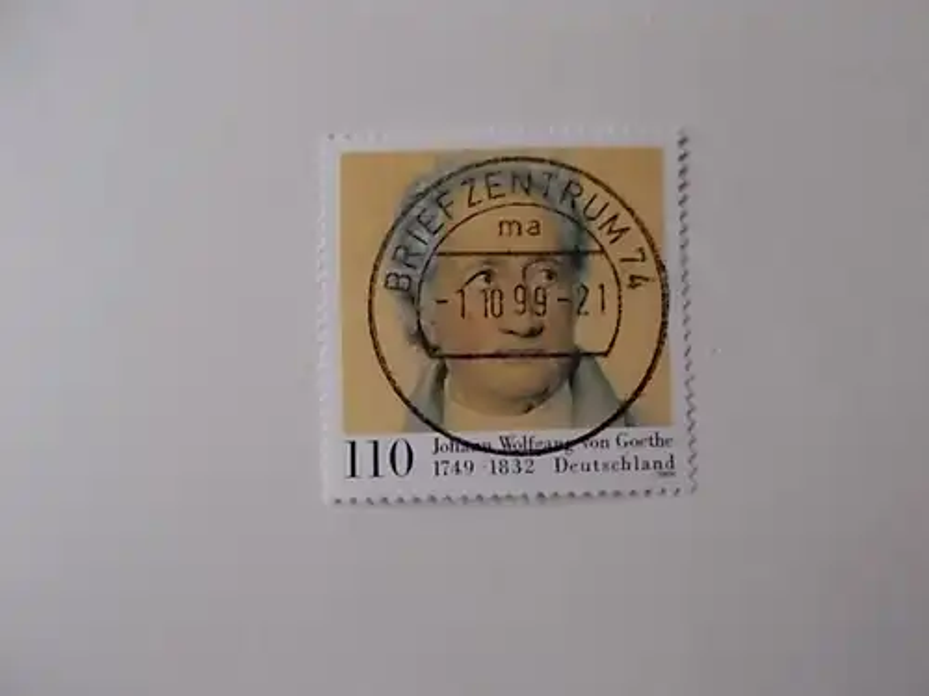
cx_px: 464
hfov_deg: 67.3
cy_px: 348
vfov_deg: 53.1
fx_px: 698
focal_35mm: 26
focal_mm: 4.6
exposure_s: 1/8
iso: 200
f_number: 3.2
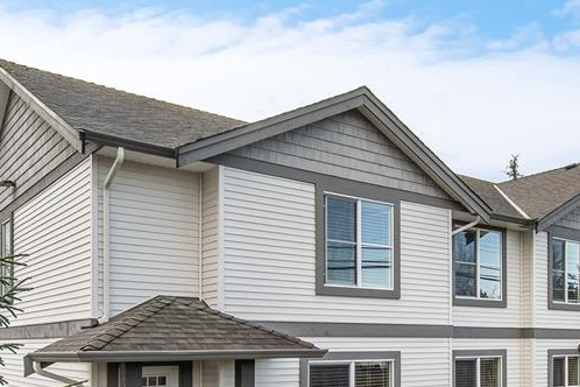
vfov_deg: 34.9
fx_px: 596
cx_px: 377
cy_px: 304
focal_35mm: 37
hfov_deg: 51.1
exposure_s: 1/500
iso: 320
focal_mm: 12
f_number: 8
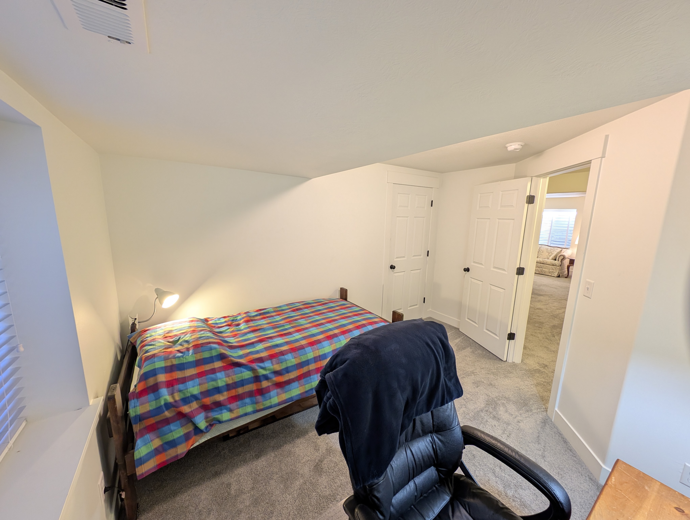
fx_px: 240
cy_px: 260
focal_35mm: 12
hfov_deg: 110.5
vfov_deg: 94.6
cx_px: 345
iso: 147
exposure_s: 1/24
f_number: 1.95
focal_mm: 2.23
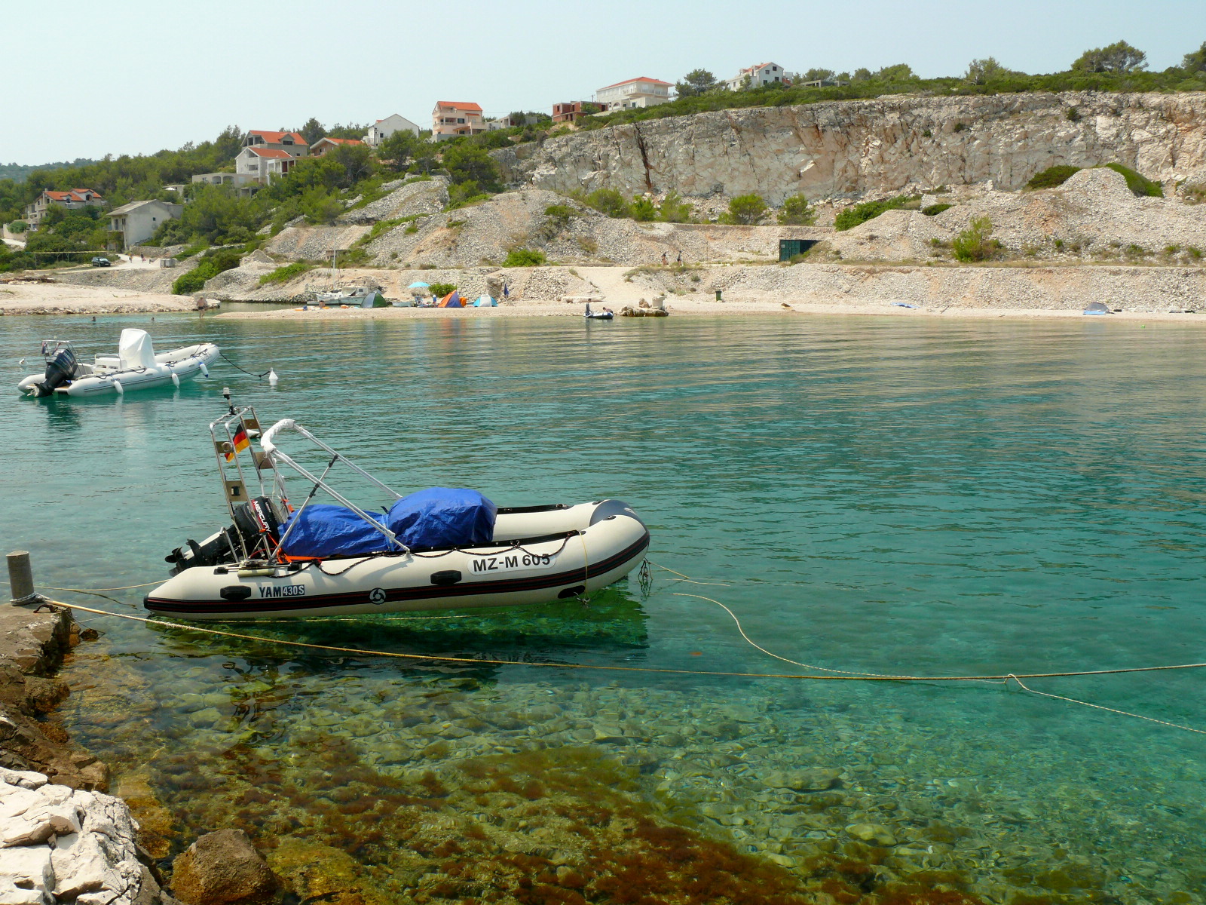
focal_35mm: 35
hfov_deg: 52.6
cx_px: 603
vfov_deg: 40.7
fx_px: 1219
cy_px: 452
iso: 100
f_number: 5.6
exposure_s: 1/200
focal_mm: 7.4
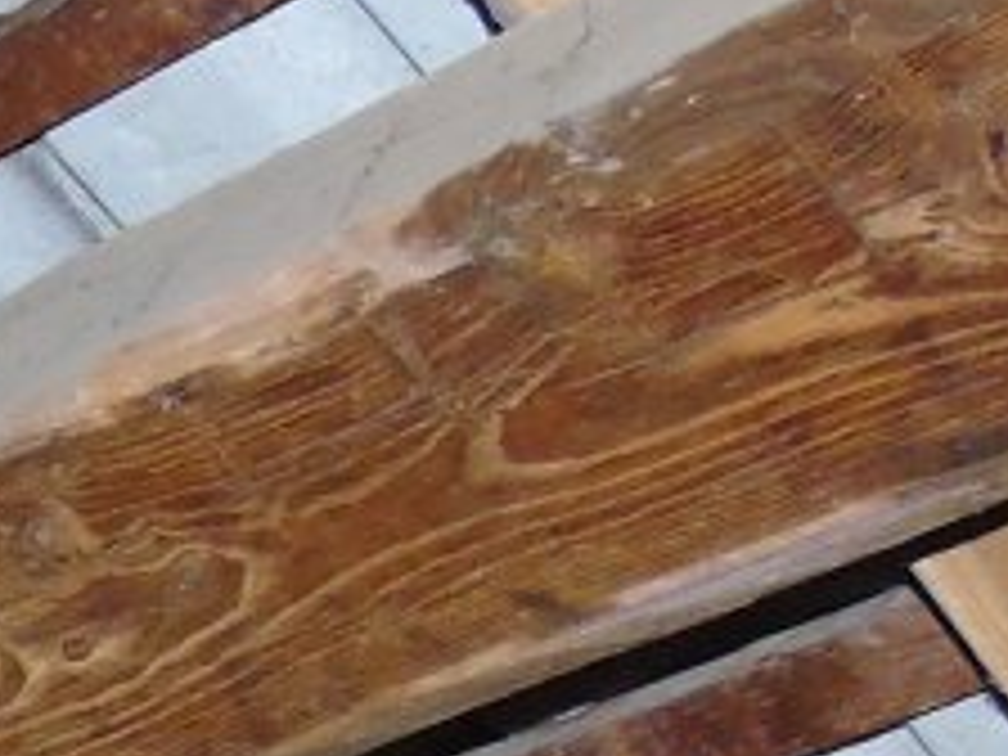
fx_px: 6028
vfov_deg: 6.9
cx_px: -680
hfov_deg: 9.2
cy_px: 1490
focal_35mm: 207
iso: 250
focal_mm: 5.2
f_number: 3.6
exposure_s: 1/40
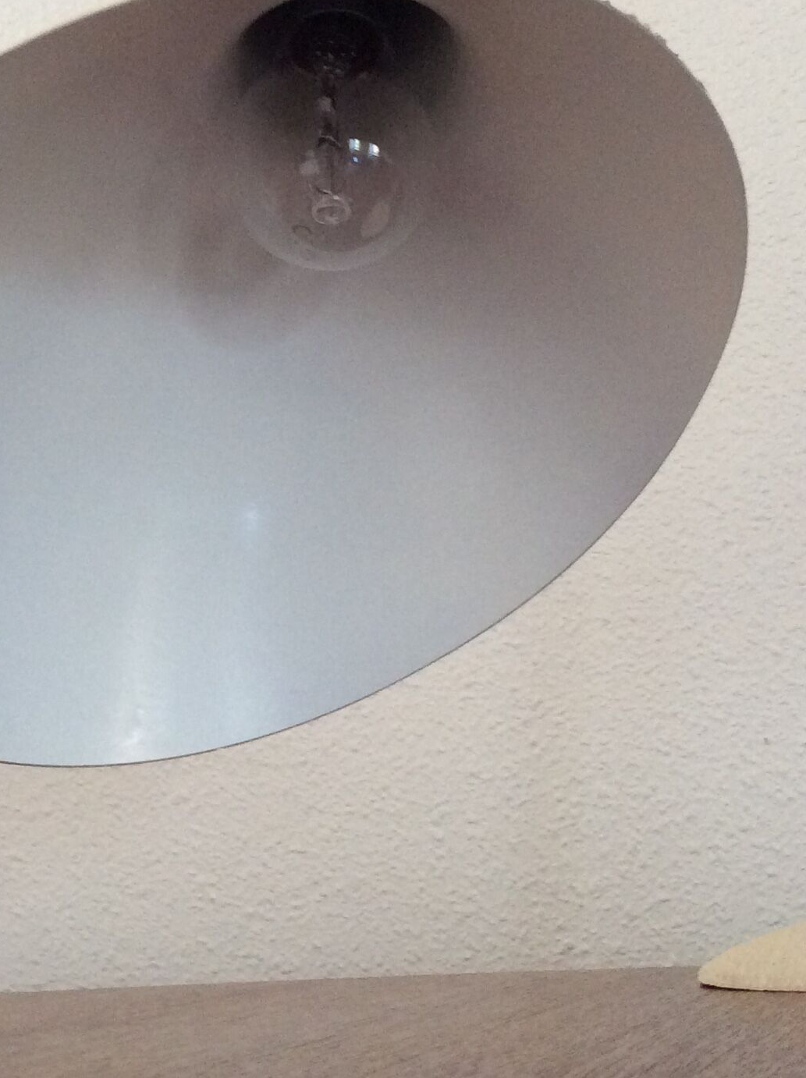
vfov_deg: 32.0
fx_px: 1867
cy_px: 392
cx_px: 300
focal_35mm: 60
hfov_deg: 24.3
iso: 125
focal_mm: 3.3
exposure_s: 1/25
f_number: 2.4
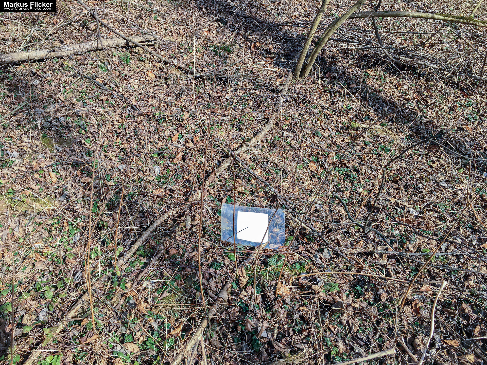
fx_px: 408
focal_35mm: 29
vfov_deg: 48.2
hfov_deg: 61.7
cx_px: 244
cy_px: 182
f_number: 2.2
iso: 25
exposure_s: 1/700
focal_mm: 4.15
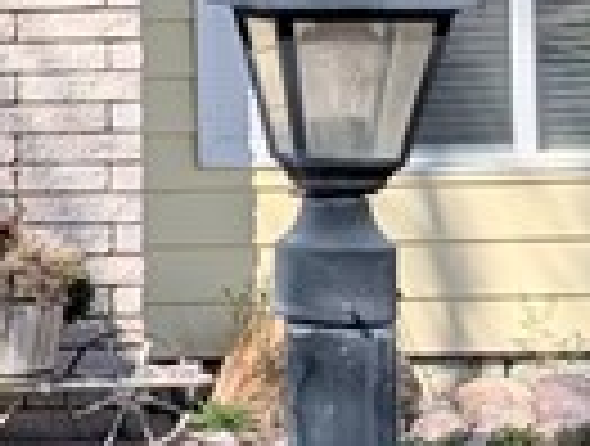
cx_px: -1214
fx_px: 3196
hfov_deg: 8.6
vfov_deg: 8.0
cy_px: 32
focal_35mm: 187
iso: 19
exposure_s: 1/1869
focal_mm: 6.9
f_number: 1.68
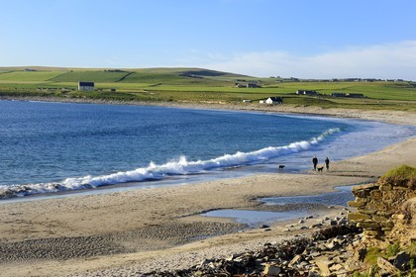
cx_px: 208
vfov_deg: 19.5
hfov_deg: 28.8
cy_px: 138
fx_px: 809
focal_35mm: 70
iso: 400
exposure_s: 1/250
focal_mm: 70
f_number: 13
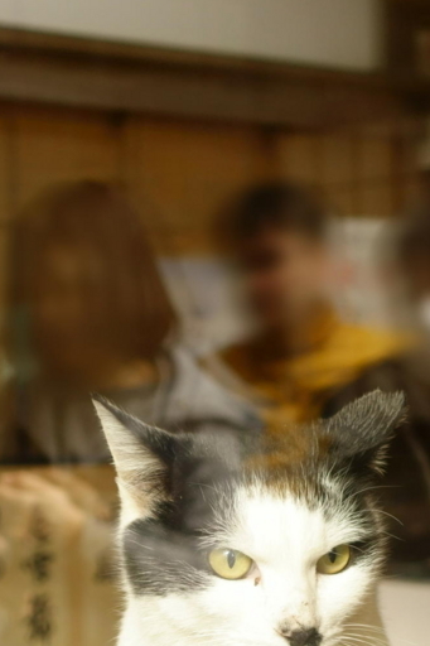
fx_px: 1829
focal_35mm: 102
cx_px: 209
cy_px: 493
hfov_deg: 13.4
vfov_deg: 19.9
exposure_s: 1/60
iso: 200
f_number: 2.8
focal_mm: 18.7
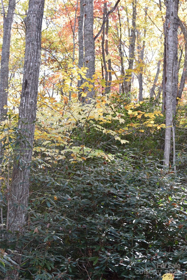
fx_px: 643
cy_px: 140
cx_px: 94
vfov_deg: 24.6
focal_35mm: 82
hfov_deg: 16.6
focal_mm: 55
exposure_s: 1/125
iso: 800
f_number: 5.6
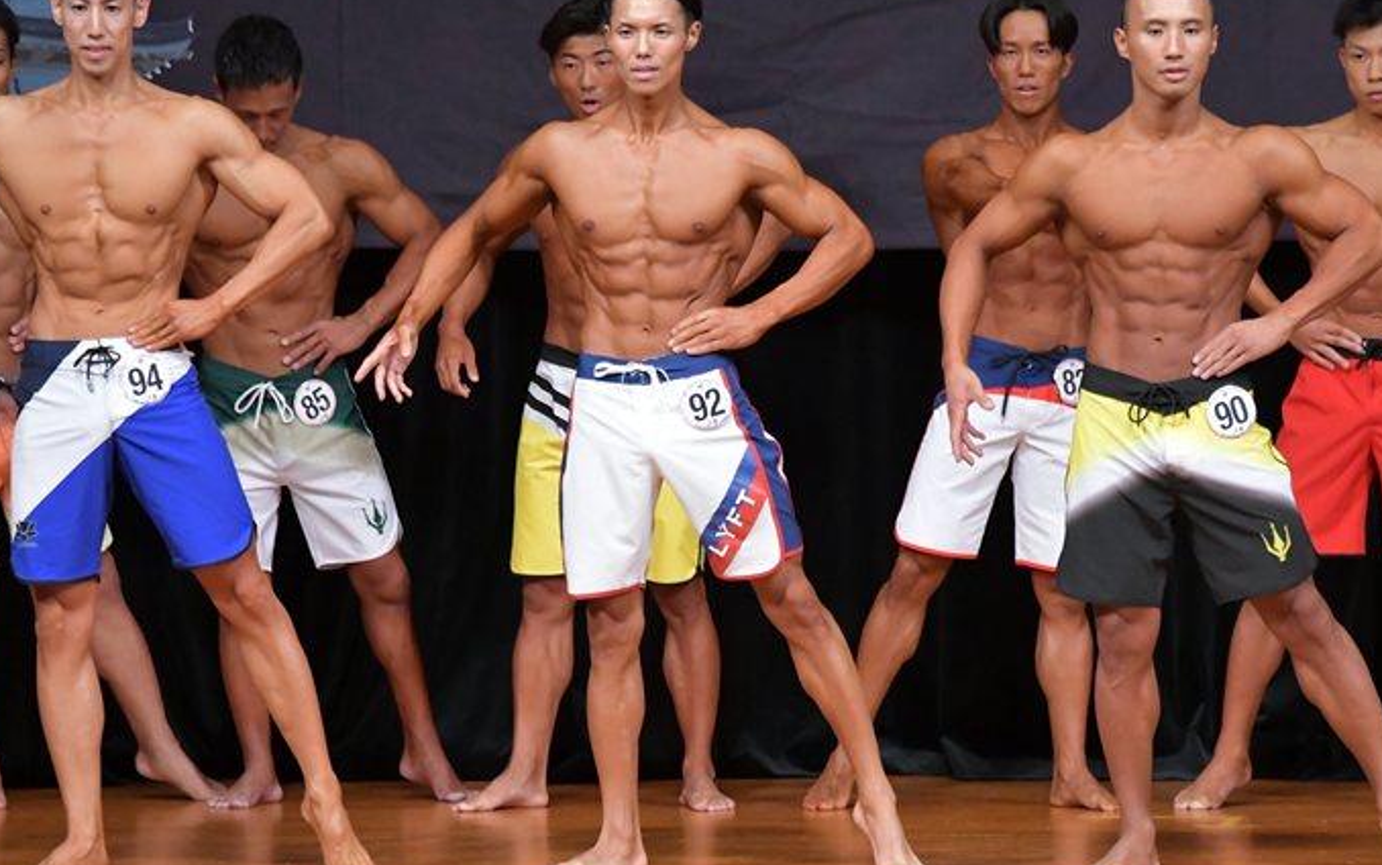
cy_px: 432
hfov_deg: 6.3
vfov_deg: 4.0
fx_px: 12507
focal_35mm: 332
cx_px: 633
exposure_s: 1/400
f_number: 5.6
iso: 5000
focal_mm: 190
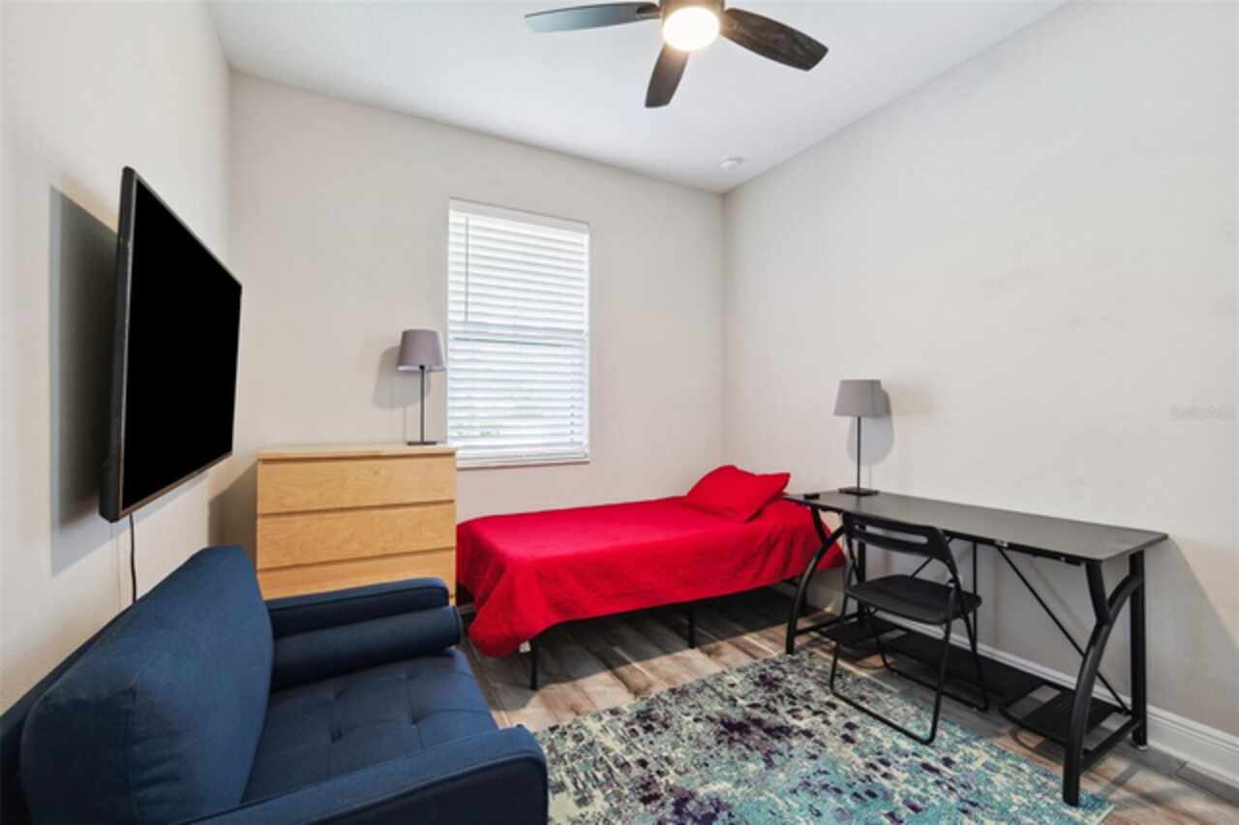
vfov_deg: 81.1
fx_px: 482
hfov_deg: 104.3
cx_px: 620
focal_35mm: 14
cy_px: 412
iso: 400
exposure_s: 1/10
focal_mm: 14
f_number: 8
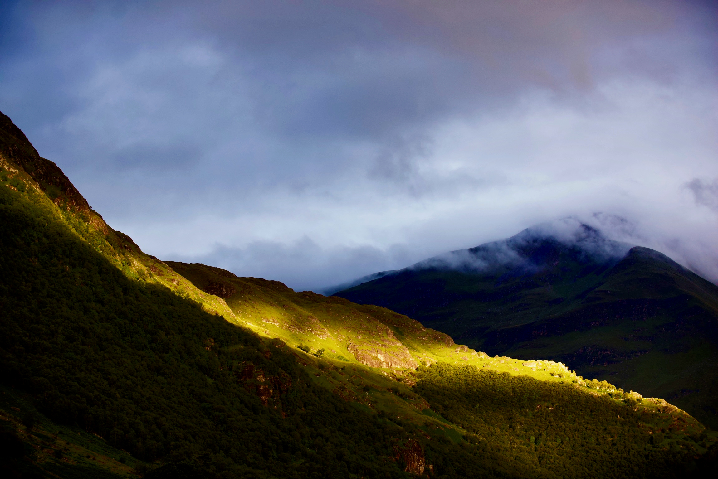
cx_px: 359
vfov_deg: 17.1
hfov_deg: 25.4
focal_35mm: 80
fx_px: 1596
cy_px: 240
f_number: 2.8
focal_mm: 80
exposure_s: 1/350
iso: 560
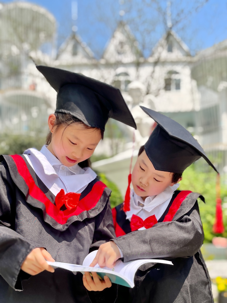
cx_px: 114
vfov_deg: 67.3
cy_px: 152
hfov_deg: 53.1
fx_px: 227
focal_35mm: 26
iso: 32
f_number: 1.6
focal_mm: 4.2
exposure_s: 1/2092
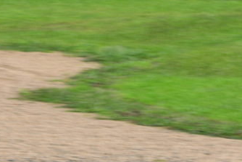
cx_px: 122
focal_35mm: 718
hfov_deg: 2.9
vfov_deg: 1.9
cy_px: 193
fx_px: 4828
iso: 200
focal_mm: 200
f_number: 11
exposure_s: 1/250
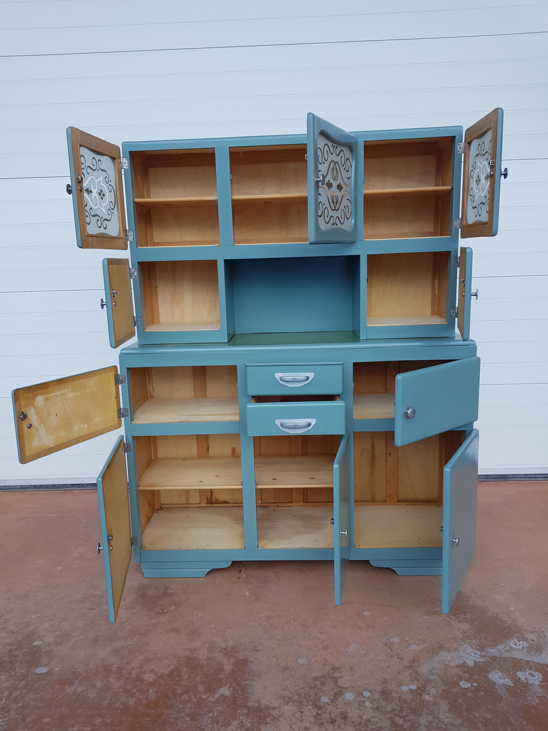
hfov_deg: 53.1
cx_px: 274
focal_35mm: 26
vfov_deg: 67.3
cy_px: 366
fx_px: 549
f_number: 1.7
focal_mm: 4.2
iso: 40
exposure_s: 1/256
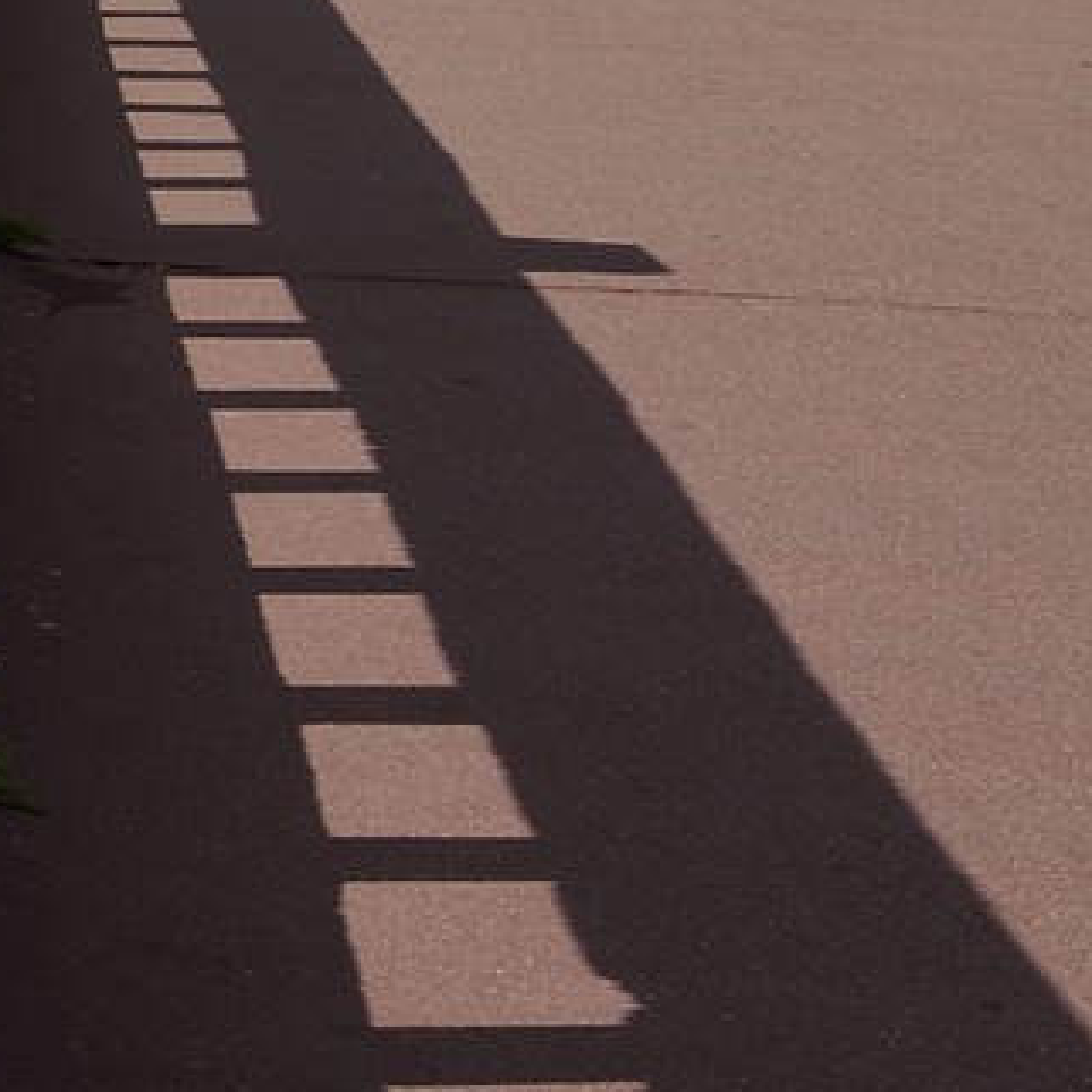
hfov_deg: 9.7
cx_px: -1408
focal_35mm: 161
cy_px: -401
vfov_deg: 10.6
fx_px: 5746
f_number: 13
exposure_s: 1/320
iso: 200
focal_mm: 38
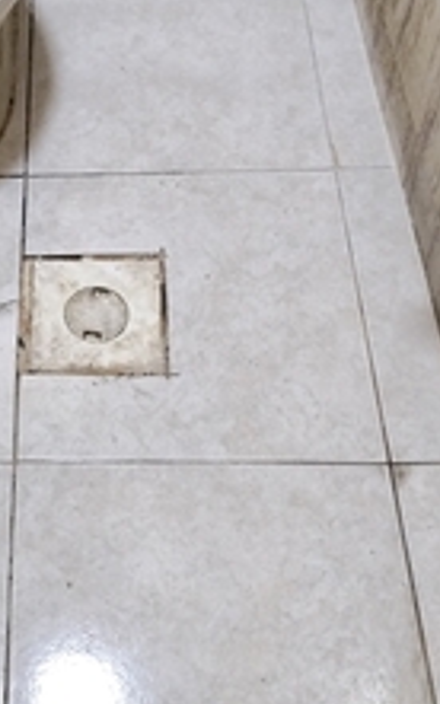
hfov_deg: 22.0
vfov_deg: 35.0
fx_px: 1094
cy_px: 180
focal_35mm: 57
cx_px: 11
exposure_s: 1/100
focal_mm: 4.7
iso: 1259
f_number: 1.8
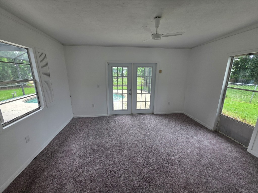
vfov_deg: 89.9
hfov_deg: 106.2
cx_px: 129
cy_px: 96
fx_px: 97
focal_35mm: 13
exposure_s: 1/120
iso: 64
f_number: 1.9
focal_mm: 2.2
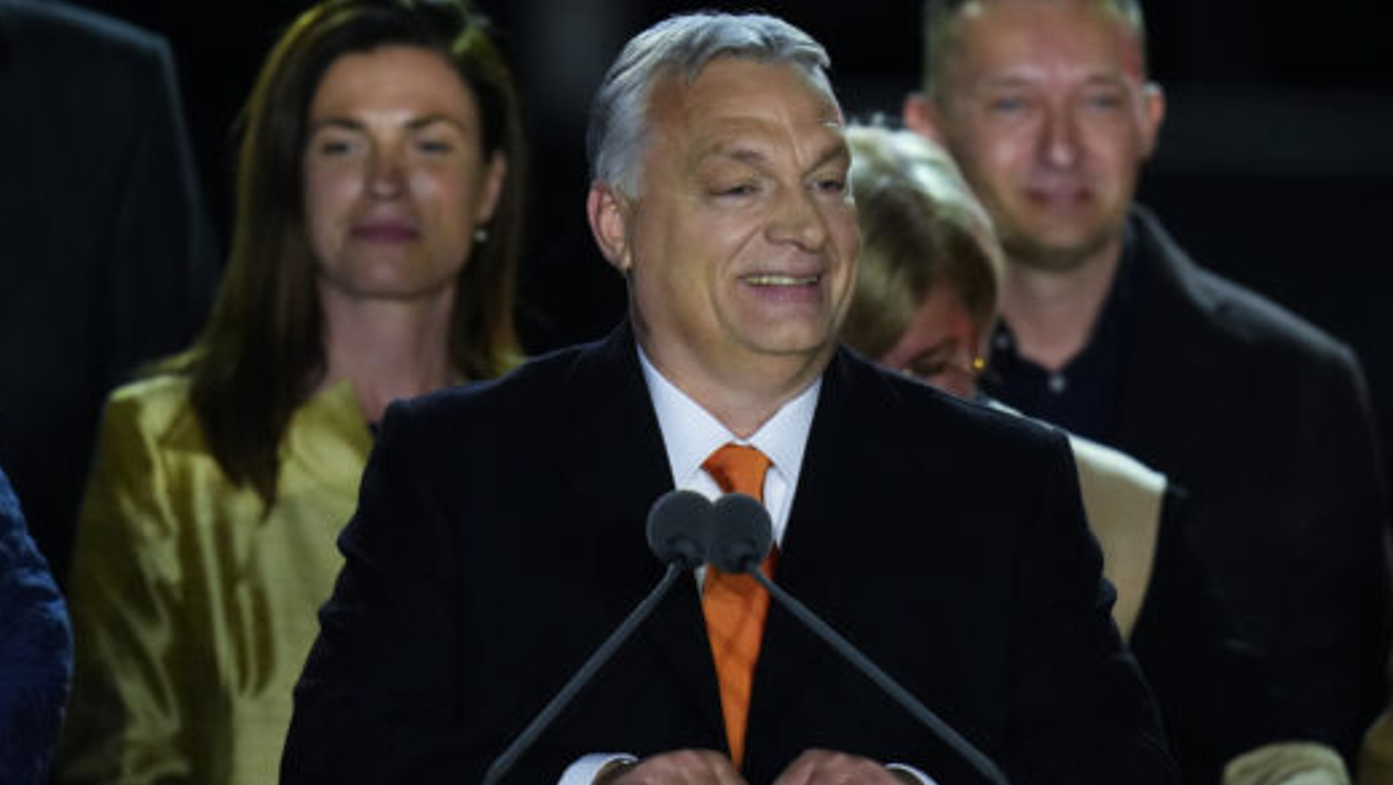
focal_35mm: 483
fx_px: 17848
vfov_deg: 2.5
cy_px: 450
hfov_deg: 4.5
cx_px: 721
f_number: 3.2
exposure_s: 1/640
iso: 3200
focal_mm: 400
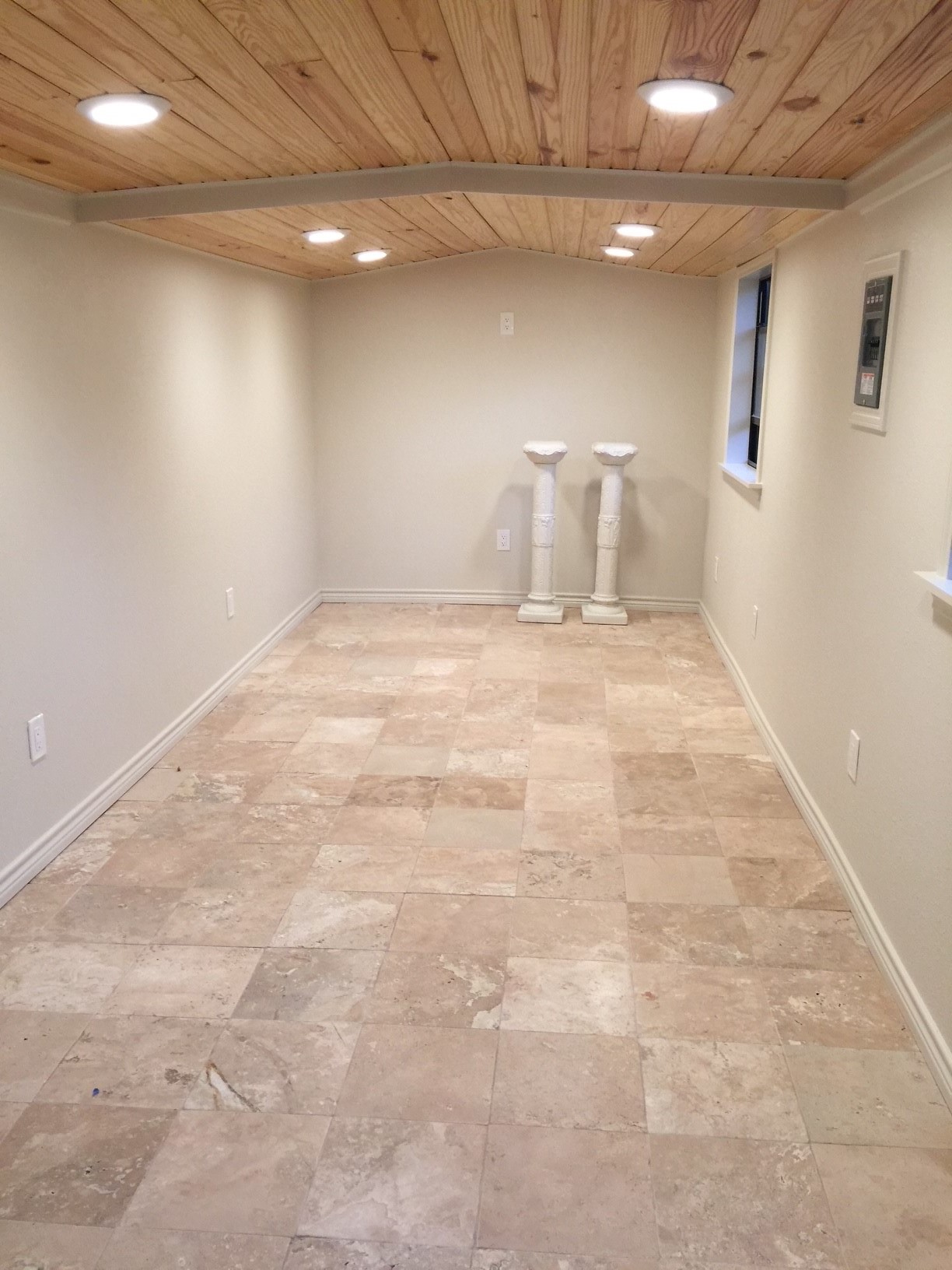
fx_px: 1063
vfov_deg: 61.7
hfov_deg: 48.2
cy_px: 635
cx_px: 476
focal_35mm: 29
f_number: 2.2
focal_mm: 4.15
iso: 50
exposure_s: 1/30
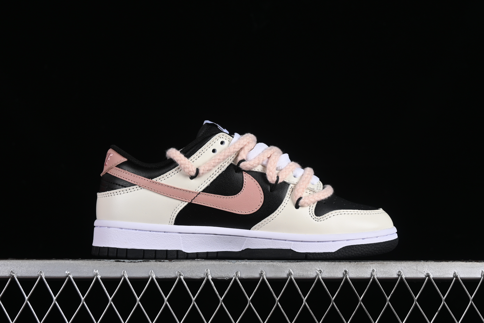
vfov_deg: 18.2
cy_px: 162
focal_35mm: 75
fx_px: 1008
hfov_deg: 27.0
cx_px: 242
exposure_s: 1/80
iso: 160
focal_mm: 50
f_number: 8
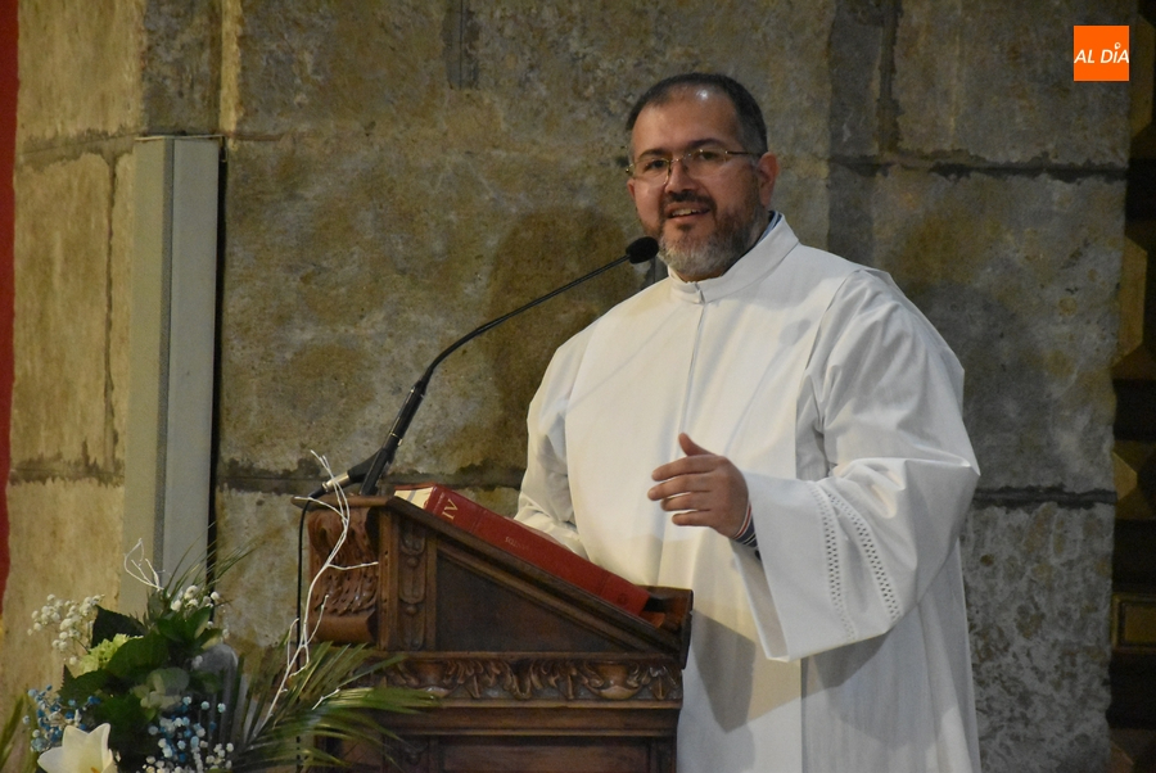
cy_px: 386
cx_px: 578
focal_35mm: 210
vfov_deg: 6.6
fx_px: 6750
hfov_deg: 9.8
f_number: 5.6
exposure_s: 1/320
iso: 12800
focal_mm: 140
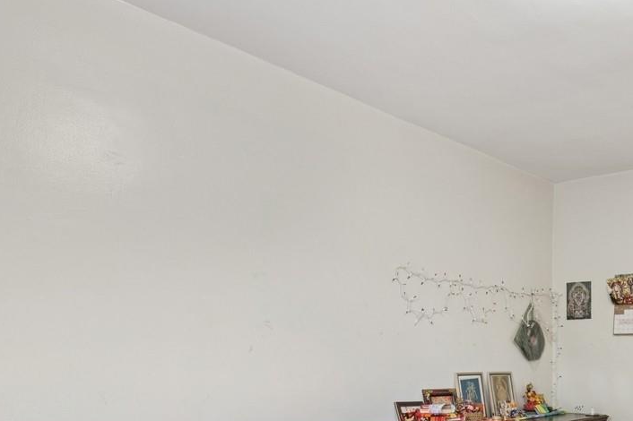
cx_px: 593
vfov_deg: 36.5
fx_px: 598
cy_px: 375
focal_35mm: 34
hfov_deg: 48.6
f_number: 14
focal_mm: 15
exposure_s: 1/25
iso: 640
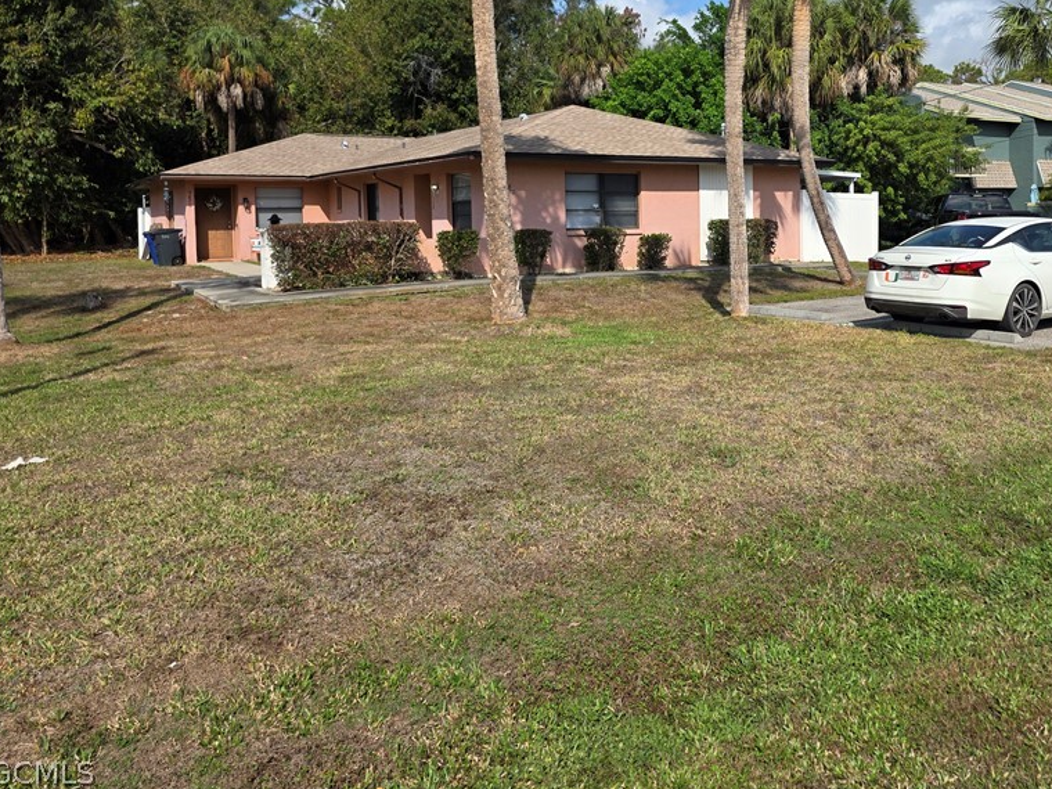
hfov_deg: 57.5
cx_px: 673
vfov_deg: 44.8
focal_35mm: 31
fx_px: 942
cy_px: 264
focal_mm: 6.25
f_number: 1.7
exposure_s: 1/7944
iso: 64
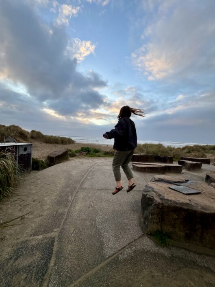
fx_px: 116
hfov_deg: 85.7
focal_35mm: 14
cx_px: 108
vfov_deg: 102.1
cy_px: 144
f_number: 2.2
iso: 40
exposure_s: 1/198
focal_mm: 2.22
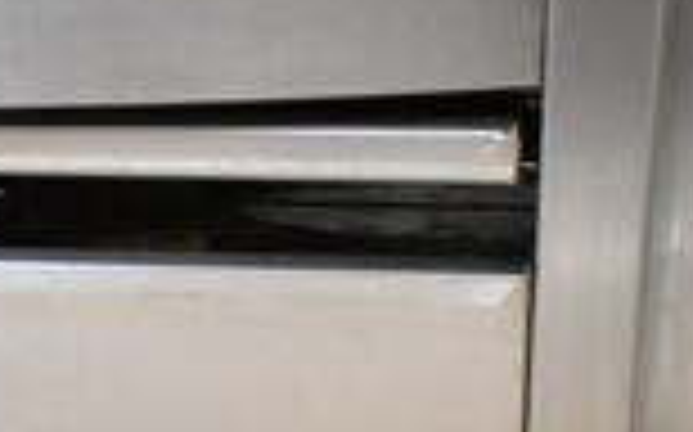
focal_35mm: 109
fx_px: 2057
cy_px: 814
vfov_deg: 11.1
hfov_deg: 18.6
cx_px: 9
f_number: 3.5
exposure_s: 1/30
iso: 2200
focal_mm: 18
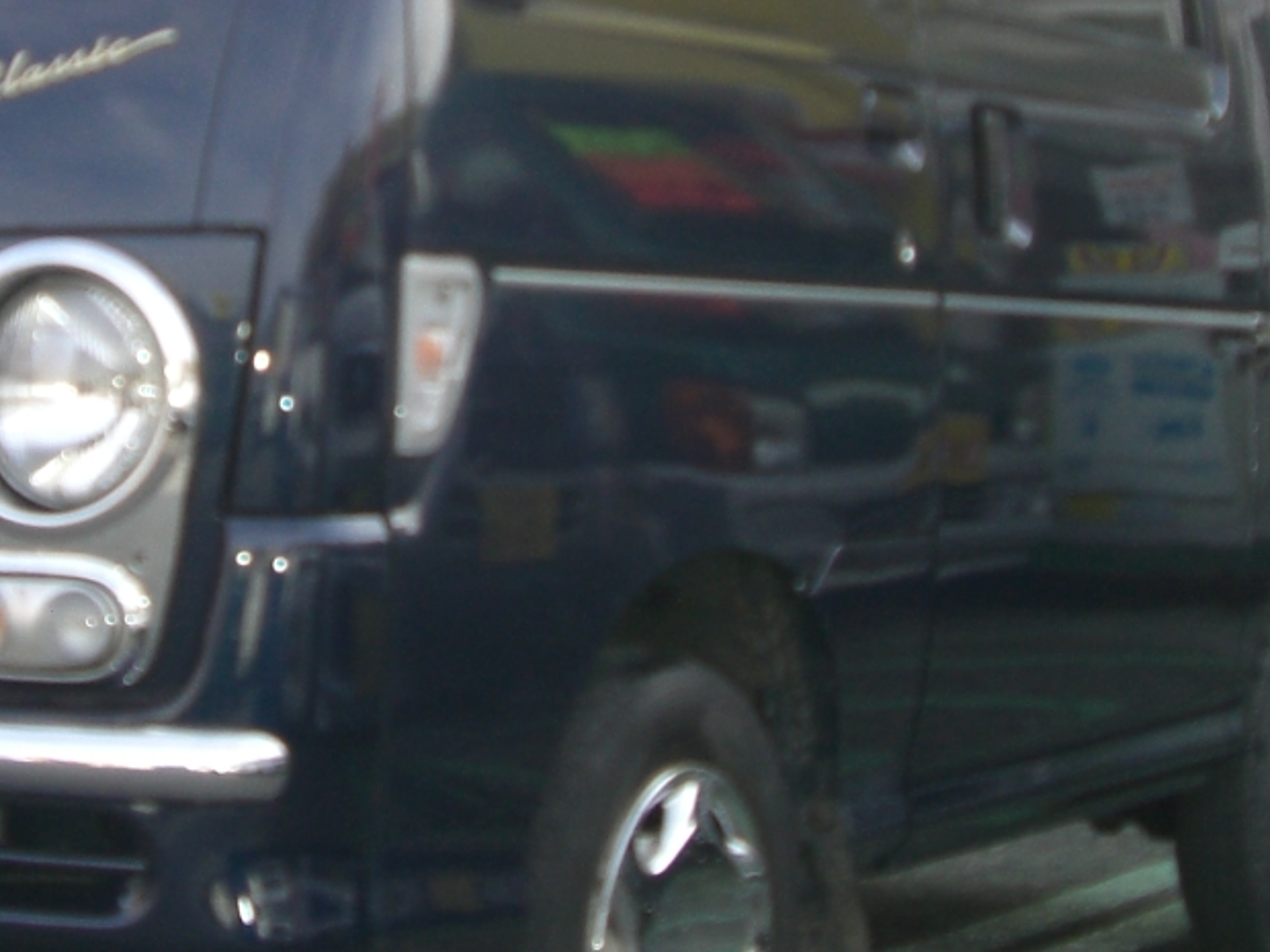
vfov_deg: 14.9
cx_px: 352
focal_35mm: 98
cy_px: 86
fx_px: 3595
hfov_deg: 19.9
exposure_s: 1/250
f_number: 2.7
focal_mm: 6.2
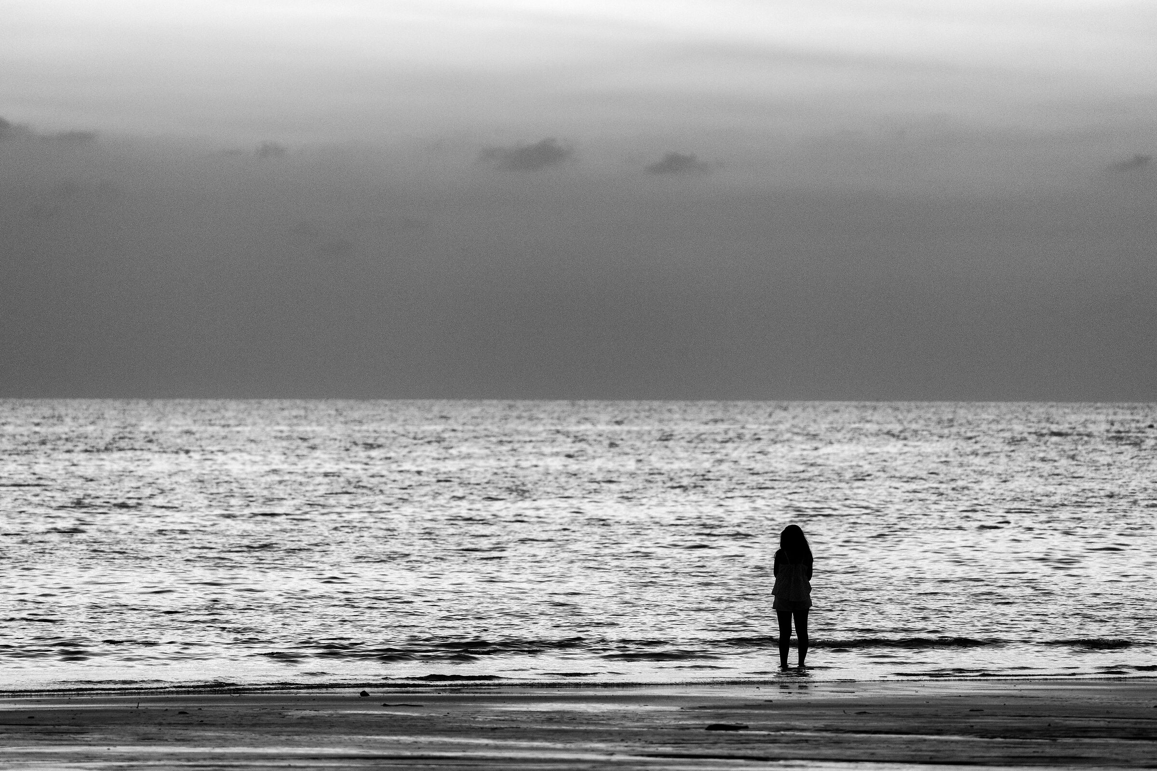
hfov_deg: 6.5
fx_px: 10219
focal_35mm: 318
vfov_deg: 4.3
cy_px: 386
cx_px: 578
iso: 2000
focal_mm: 318
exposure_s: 1/500
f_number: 6.3
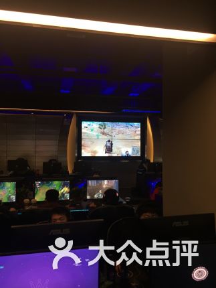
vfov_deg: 61.6
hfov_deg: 48.3
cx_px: 108
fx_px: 241
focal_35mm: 29
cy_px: 144
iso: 80
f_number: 2.2
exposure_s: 1/33
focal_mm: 4.15
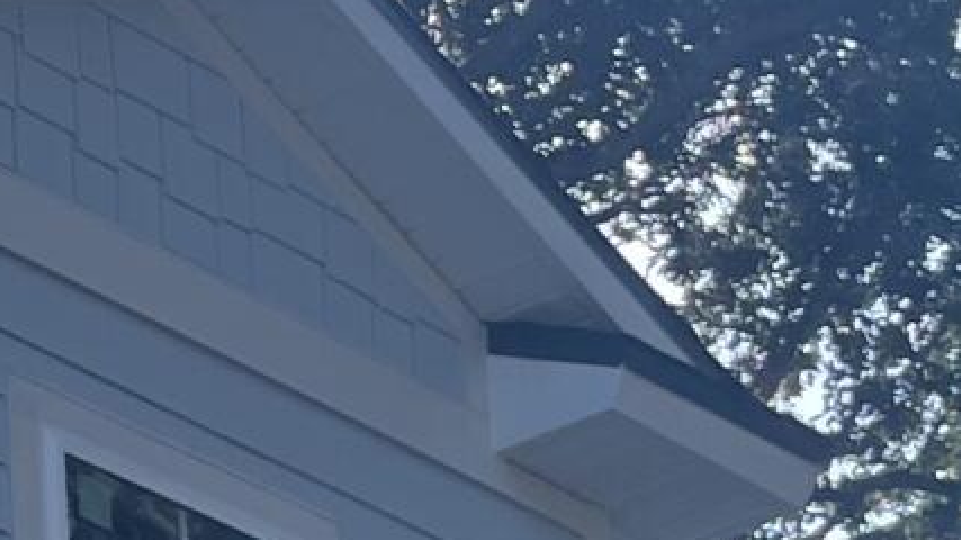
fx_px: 5070
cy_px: 1467
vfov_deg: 5.8
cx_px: -538
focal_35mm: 199
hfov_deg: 10.4
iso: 50
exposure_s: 1/1389
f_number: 1.6
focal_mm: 5.1
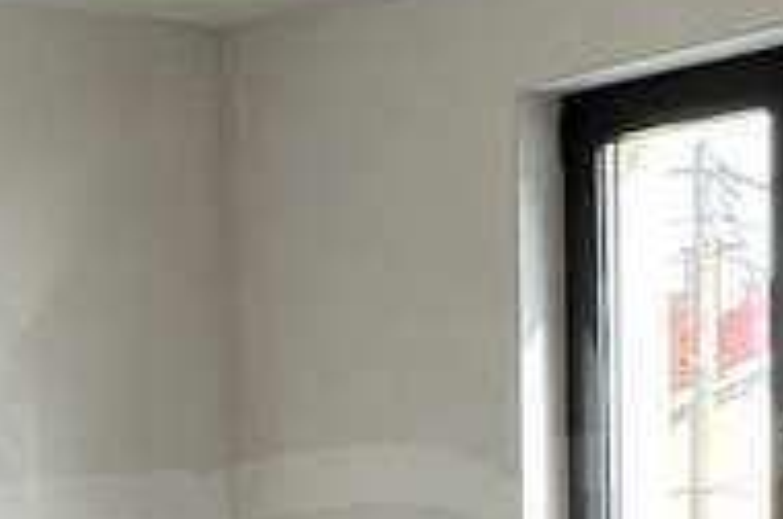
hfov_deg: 19.1
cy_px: 941
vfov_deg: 11.8
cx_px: 474
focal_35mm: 107
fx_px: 2323
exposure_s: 1/133
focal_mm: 1.57
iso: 32
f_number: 1.8
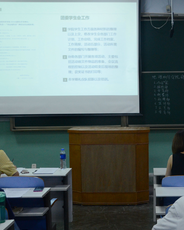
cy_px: 116
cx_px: 164
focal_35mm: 57
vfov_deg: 33.0
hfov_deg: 25.9
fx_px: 388
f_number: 5.6
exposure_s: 1/50
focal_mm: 22
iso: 1100
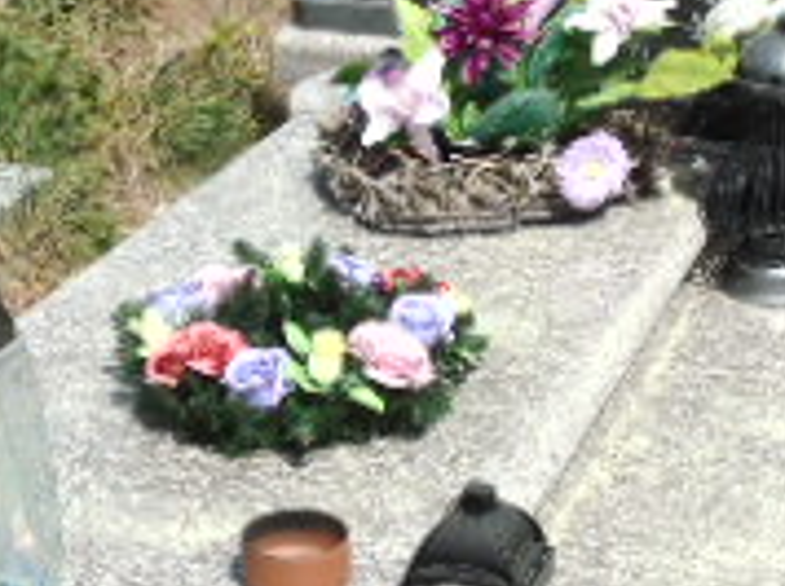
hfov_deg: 21.7
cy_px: 458
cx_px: 529
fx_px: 2038
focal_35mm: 90
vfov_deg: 16.3
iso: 80
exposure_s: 1/1250
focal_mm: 4.4
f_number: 3.4
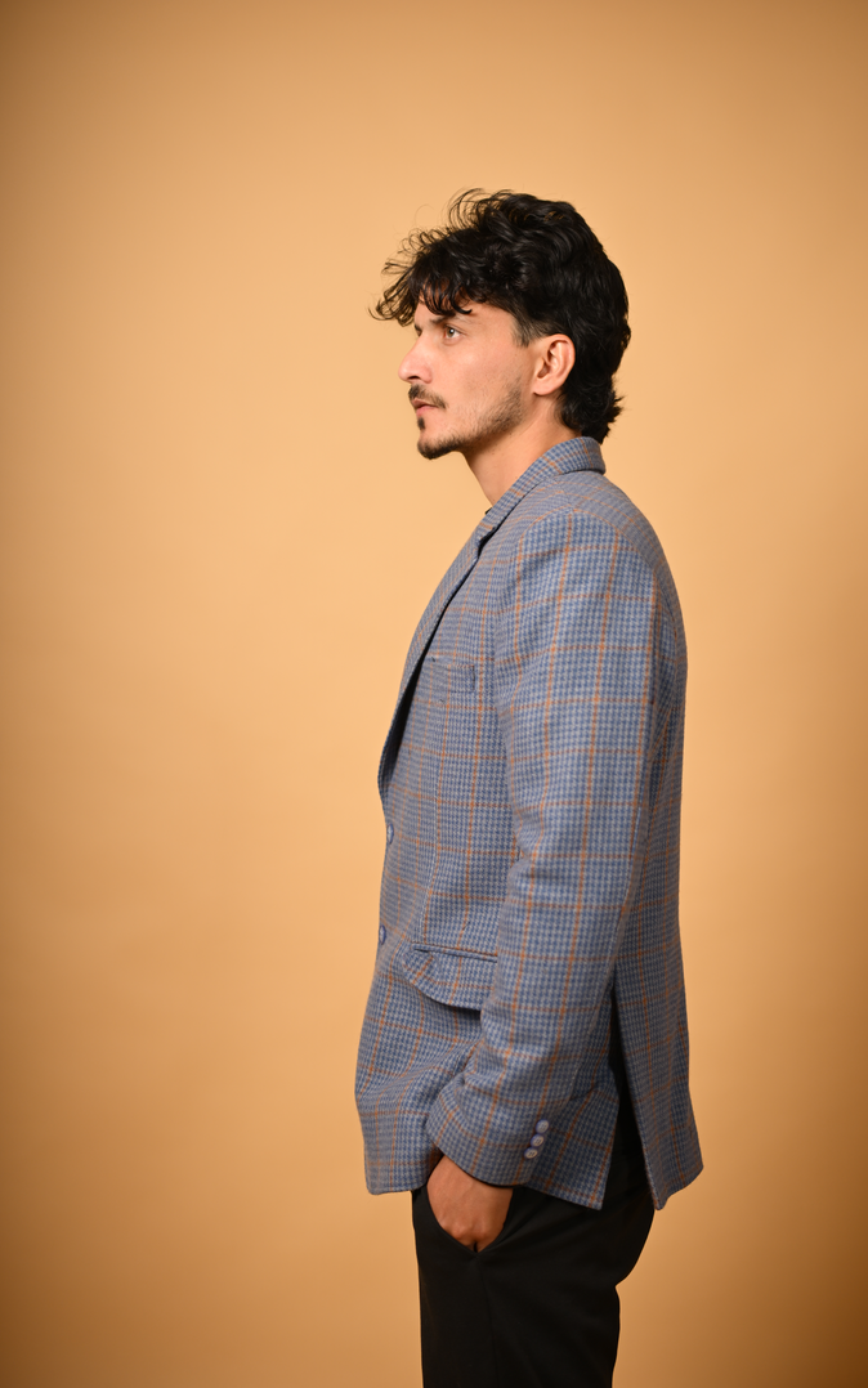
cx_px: 455
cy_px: 684
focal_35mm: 52
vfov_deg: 38.9
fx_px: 1968
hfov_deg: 24.9
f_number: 2.2
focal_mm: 50
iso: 160
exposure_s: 1/1000
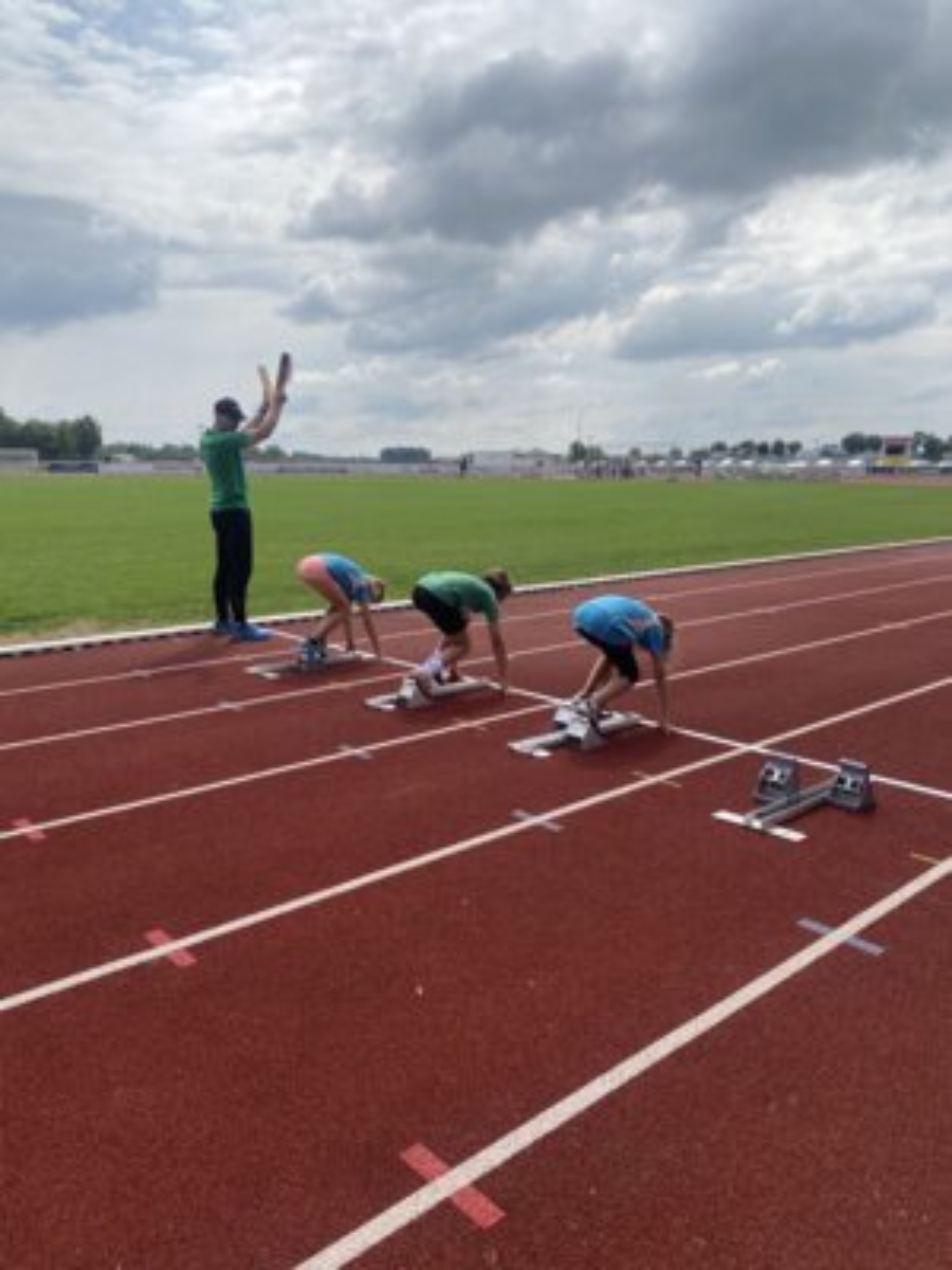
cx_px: 476
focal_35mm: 26
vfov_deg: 67.3
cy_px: 635
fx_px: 953
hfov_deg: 53.1
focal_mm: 4.25
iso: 32
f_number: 1.8
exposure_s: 1/5236
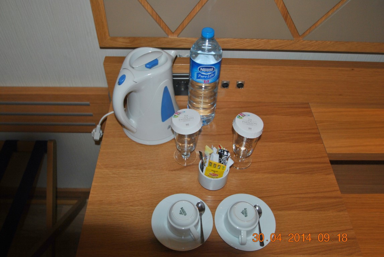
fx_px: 304
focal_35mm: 28
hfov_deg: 64.5
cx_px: 192
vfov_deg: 45.8
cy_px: 128
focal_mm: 19
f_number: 4.2
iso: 200
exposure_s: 1/60
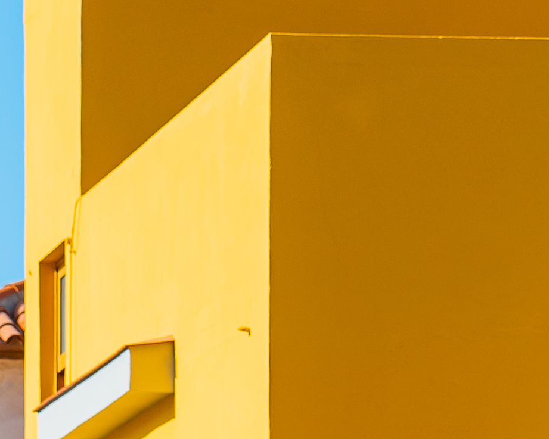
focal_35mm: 454
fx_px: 7378
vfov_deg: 3.4
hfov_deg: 4.3
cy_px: 203
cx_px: 546
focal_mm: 105
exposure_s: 1/200
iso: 125
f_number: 5.6
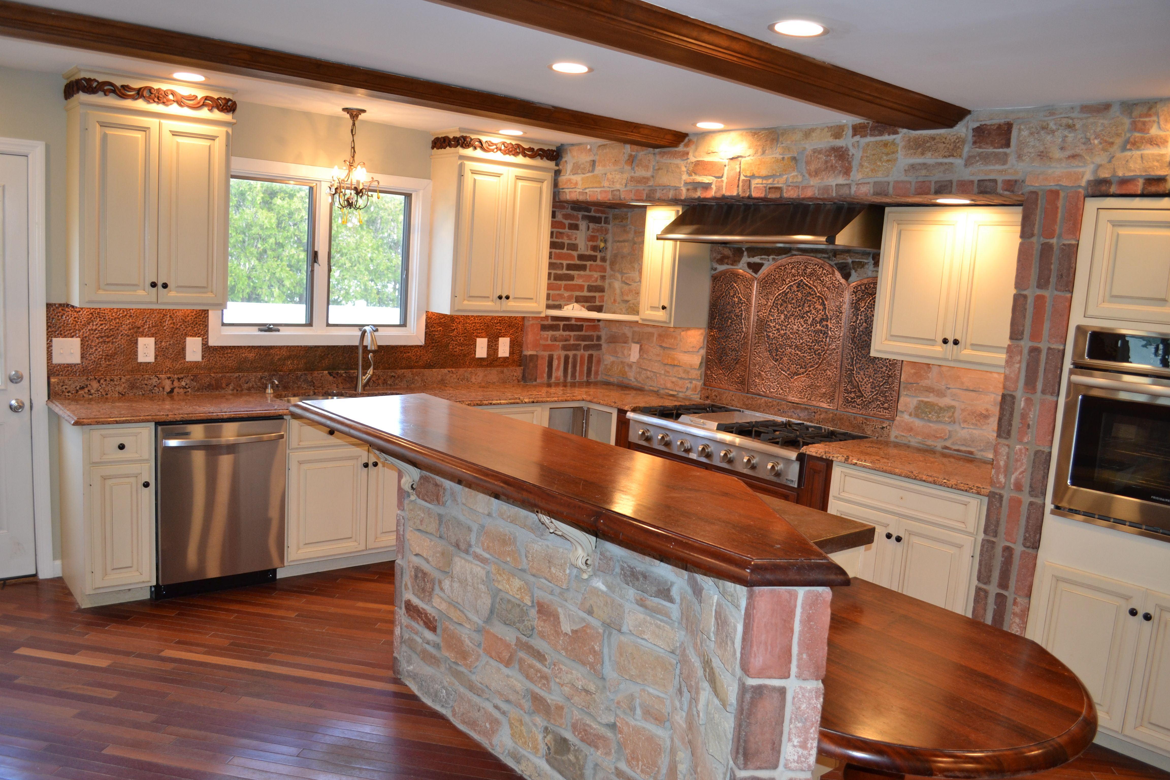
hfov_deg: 67.4
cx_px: 585
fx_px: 877
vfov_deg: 47.9
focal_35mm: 27
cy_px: 390
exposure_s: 1/80
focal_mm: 18
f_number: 4
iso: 400
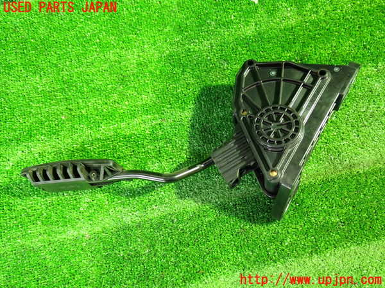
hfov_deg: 60.0
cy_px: 144
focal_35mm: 30
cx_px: 192
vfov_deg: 46.8
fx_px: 334
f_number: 2.3
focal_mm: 5.4
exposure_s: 1/15
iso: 800
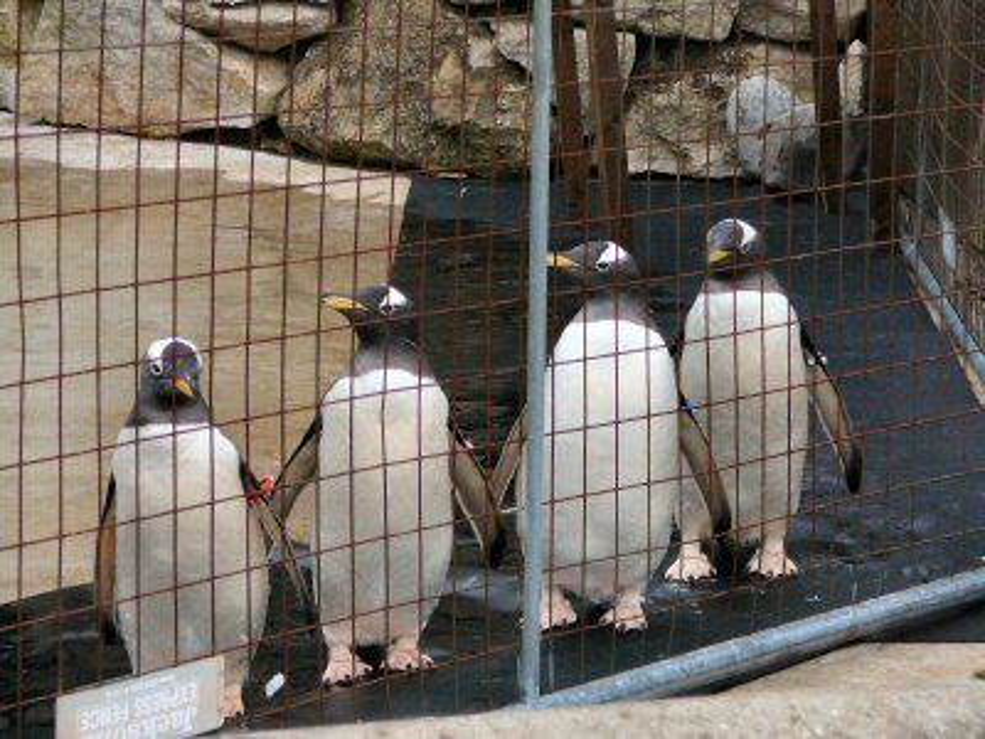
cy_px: 370
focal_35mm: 128
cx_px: 492
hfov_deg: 15.4
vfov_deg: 11.6
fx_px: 3642
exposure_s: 1/60
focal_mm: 19
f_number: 3.9
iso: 160
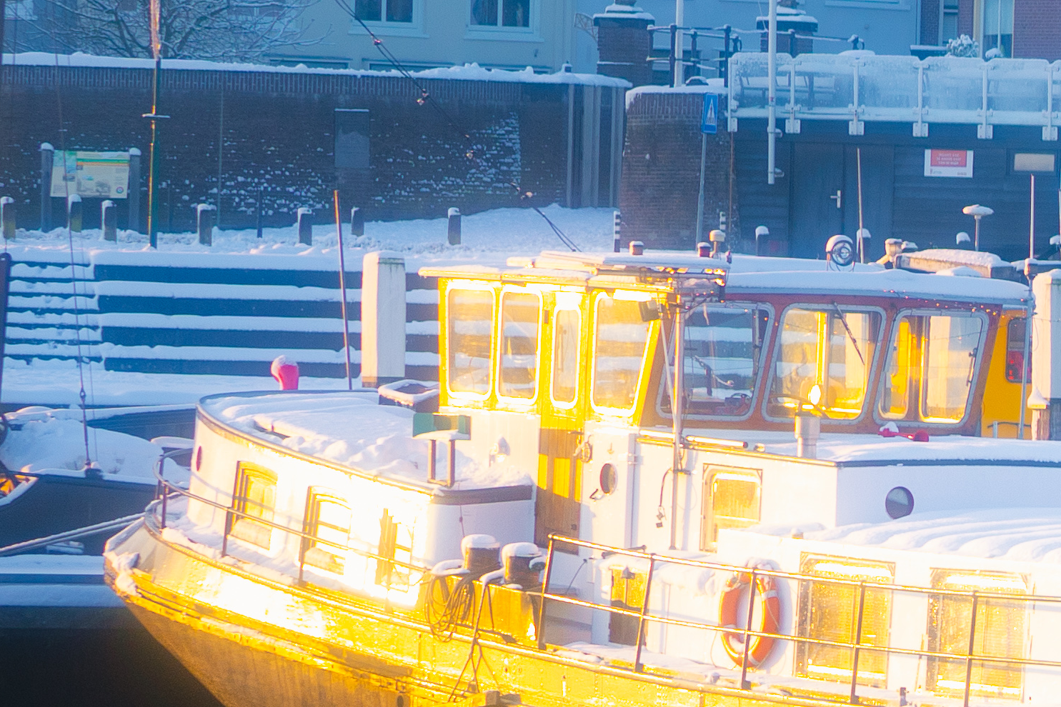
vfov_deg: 4.6
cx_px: 1591
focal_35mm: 299
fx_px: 8812
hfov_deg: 6.8
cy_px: 778
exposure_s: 1/400
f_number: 4
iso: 200
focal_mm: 74
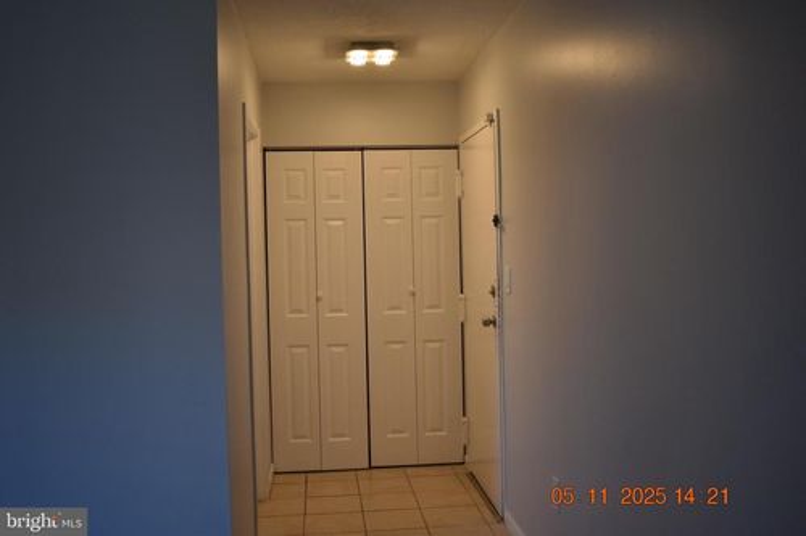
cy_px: 268
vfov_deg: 36.8
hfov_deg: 53.1
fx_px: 806
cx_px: 403
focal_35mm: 36
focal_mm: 24
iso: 110
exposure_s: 1/40
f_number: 3.8
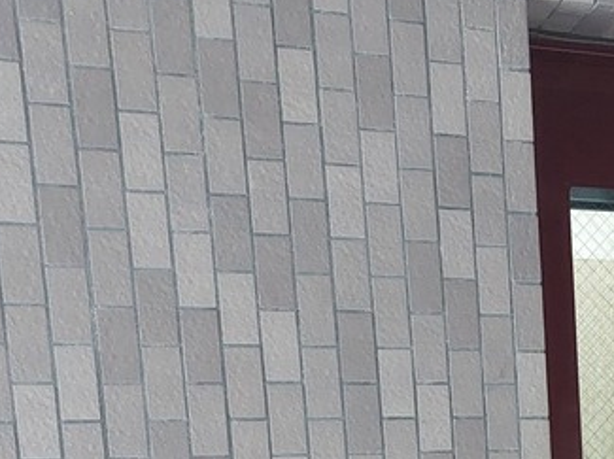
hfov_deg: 24.6
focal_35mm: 71
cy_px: 610
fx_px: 1258
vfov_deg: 19.0
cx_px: 756
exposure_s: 1/24
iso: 800
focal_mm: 5.23
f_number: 1.8
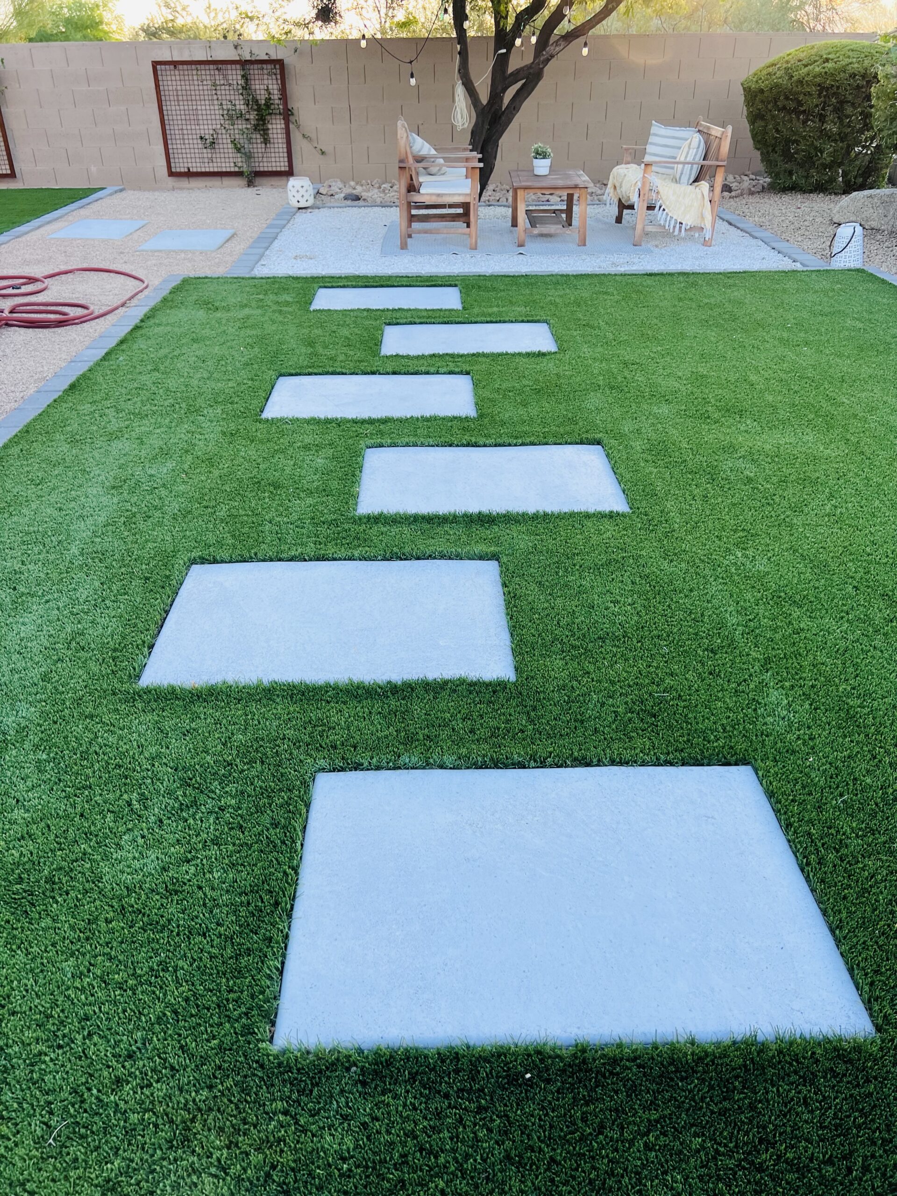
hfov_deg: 53.1
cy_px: 598
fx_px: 898
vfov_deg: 67.3
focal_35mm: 26
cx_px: 448
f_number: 1.5
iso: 32
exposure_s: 1/121
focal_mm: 5.7
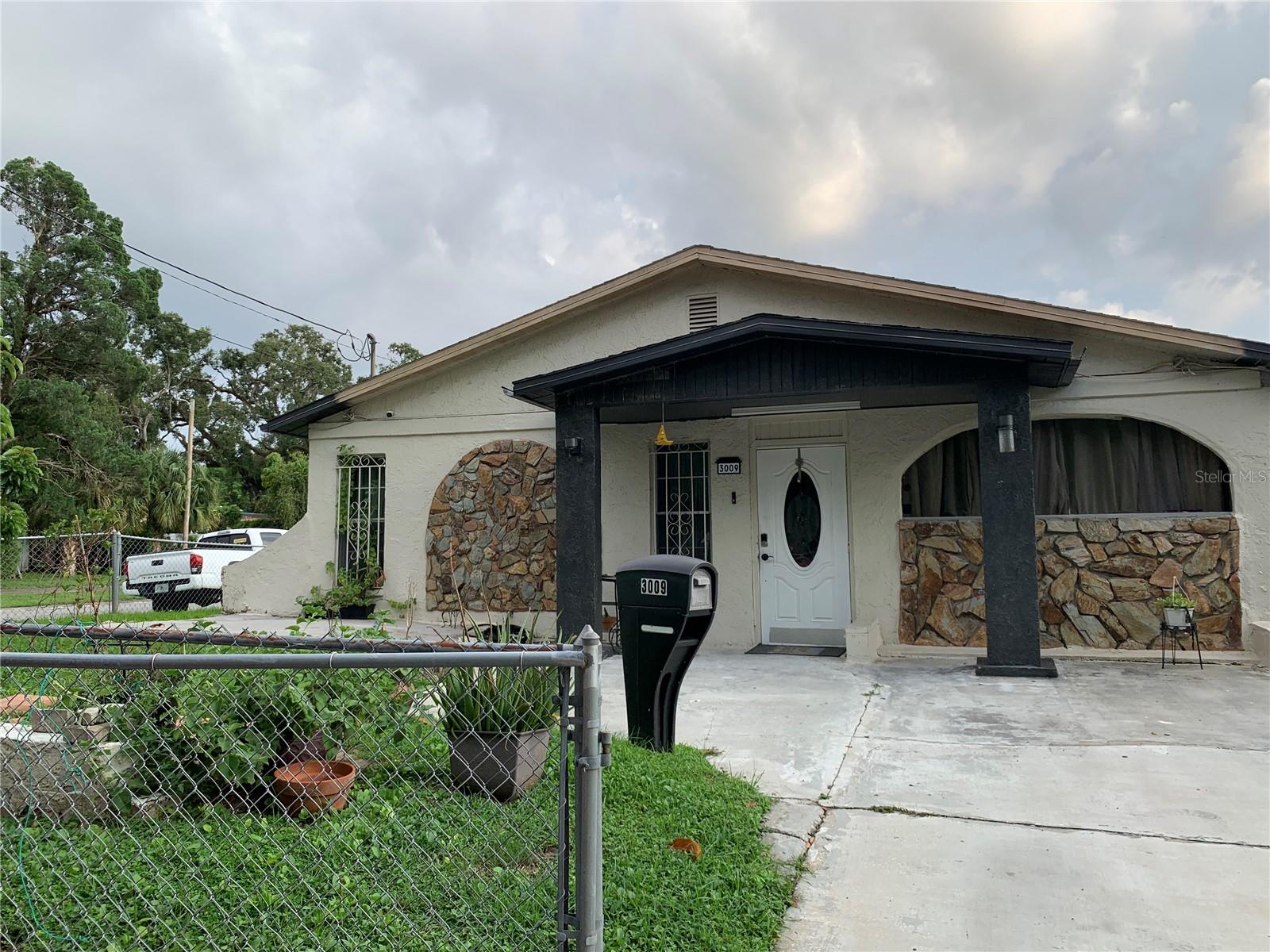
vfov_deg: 53.1
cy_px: 476
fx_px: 954
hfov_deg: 67.3
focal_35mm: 26
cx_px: 635
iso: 25
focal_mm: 4.25
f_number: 1.8
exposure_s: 1/822
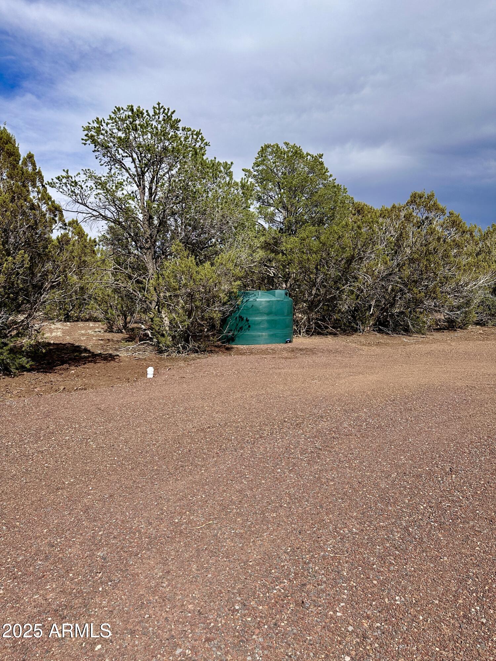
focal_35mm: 24
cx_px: 248
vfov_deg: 71.6
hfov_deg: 56.8
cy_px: 330
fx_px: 459
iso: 80
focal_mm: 6.86
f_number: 1.78
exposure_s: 1/6211
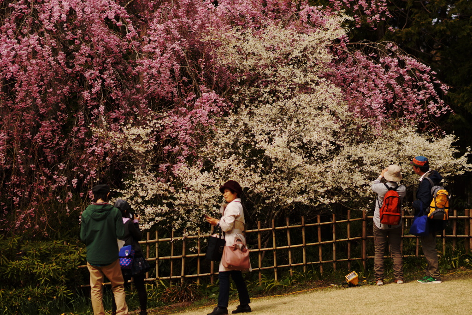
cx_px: 236
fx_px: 983
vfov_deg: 18.2
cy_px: 158
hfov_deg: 27.0
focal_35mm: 75
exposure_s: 1/1600
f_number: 2
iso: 100
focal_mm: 50
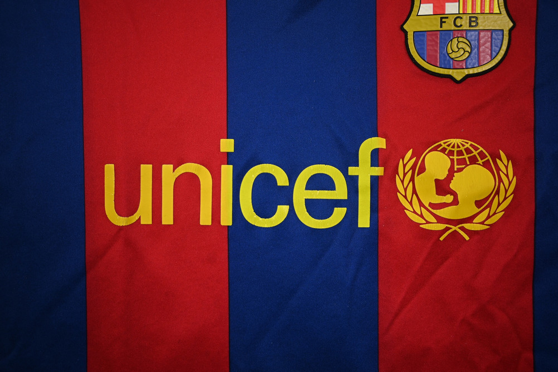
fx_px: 519
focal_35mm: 34
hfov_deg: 56.5
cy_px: 186
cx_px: 279
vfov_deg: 39.4
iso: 200
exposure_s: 1/125
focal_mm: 33.5
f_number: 5
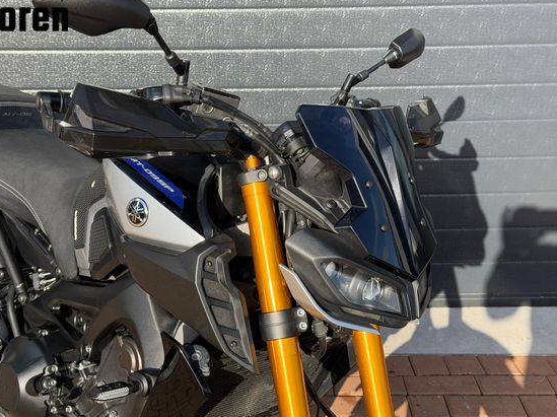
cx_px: 263
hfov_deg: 34.4
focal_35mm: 56
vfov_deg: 26.1
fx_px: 900
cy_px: 207
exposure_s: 1/1883
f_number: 1.78
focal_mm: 6.76
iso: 100
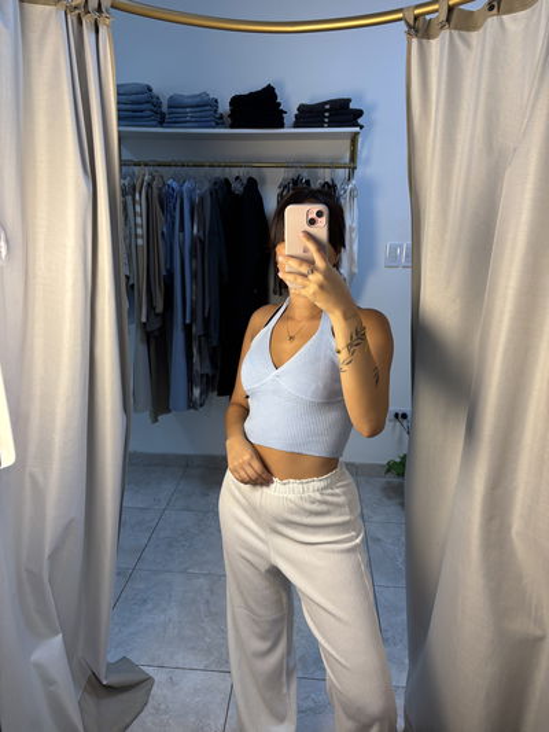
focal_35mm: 26
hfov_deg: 53.1
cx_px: 274
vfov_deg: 67.3
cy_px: 366
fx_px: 550
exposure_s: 1/100
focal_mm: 5.96
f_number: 1.6
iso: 40
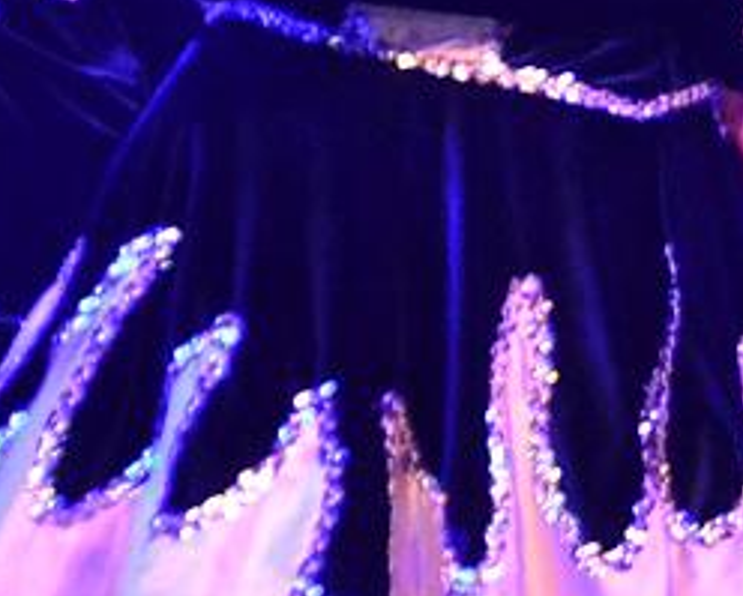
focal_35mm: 367
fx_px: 8080
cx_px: 1363
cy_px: -291
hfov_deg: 5.2
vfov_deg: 4.2
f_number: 5.6
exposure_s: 1/160
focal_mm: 60
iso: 3200
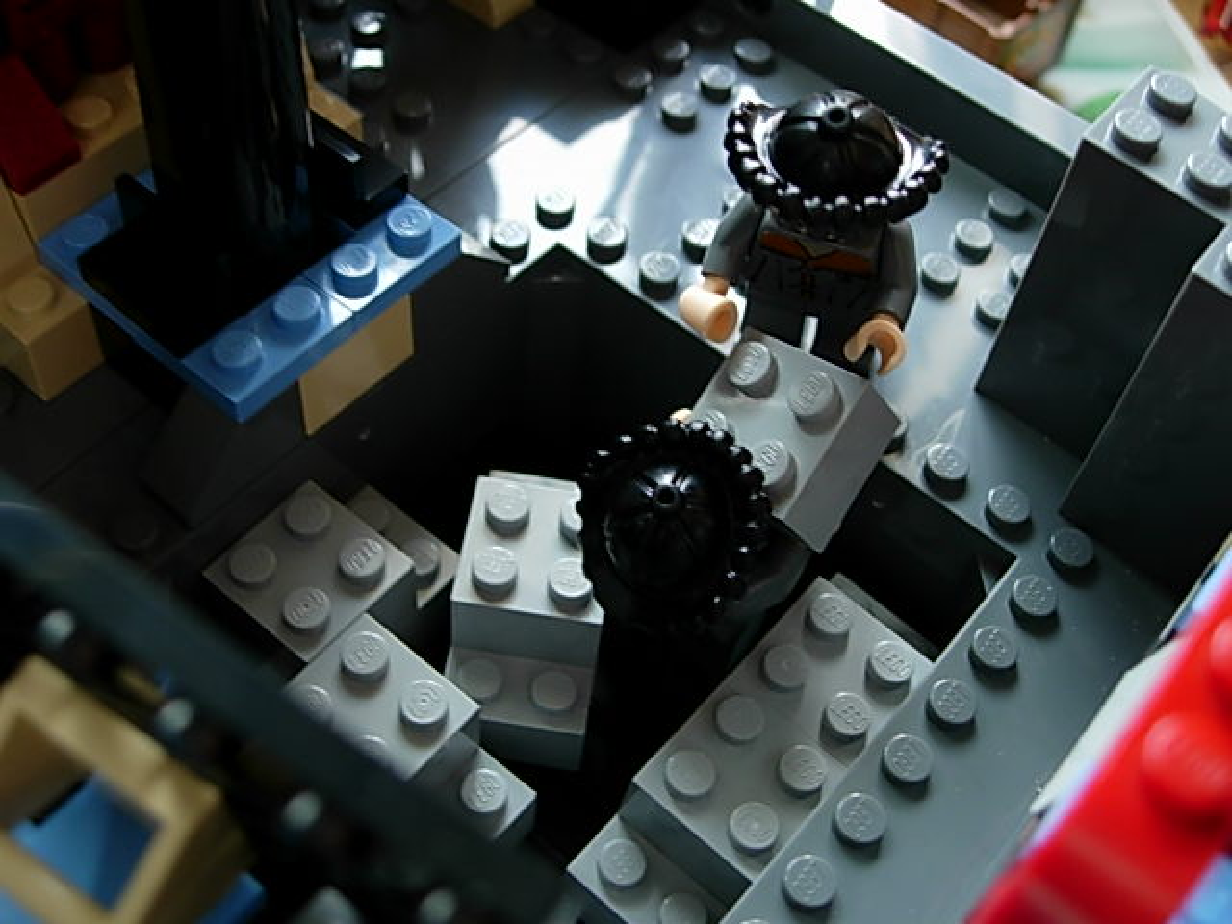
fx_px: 1459
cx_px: 616
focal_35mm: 41
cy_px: 462
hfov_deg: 45.8
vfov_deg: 35.1
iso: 79
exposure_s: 1/10
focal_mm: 8.5
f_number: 2.9
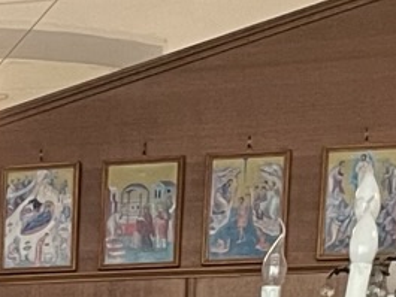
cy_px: 836
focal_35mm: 201
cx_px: -441
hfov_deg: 9.1
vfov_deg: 6.8
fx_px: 2300
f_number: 1.6
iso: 320
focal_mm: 4.2
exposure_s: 1/50
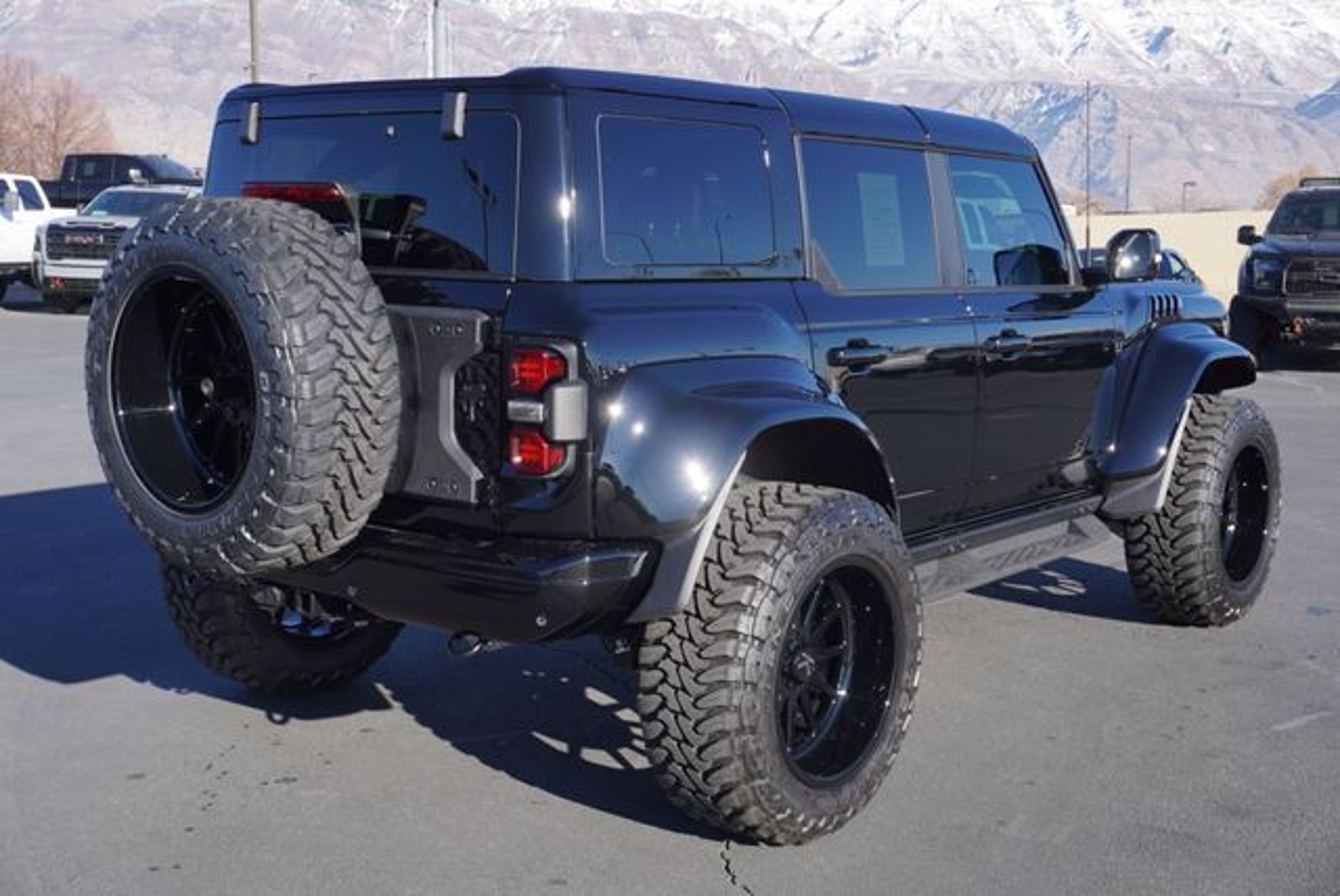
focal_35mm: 42
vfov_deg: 32.0
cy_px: 448
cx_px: 670
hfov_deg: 46.4
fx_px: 1565
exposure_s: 1/100
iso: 100
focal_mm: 28
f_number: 9
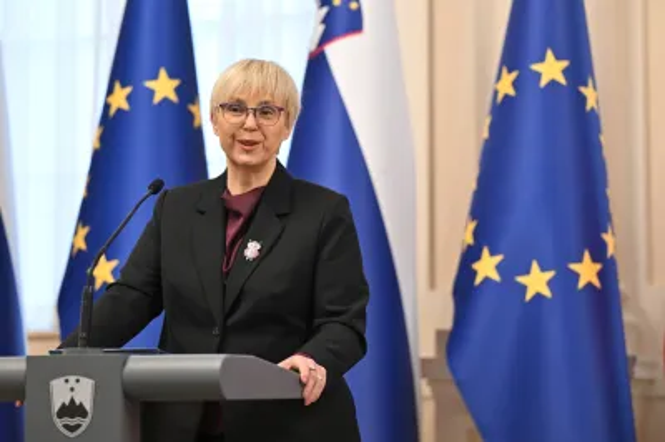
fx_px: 1901
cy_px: 221
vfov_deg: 13.3
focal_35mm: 103
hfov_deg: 19.8
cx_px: 332
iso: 3200
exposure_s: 1/250
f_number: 3.2
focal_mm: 103
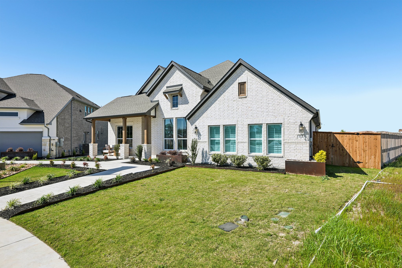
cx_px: 201
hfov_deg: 86.9
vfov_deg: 64.5
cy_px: 134
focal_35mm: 19
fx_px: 212
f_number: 6.7
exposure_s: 1/750
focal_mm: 19
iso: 100
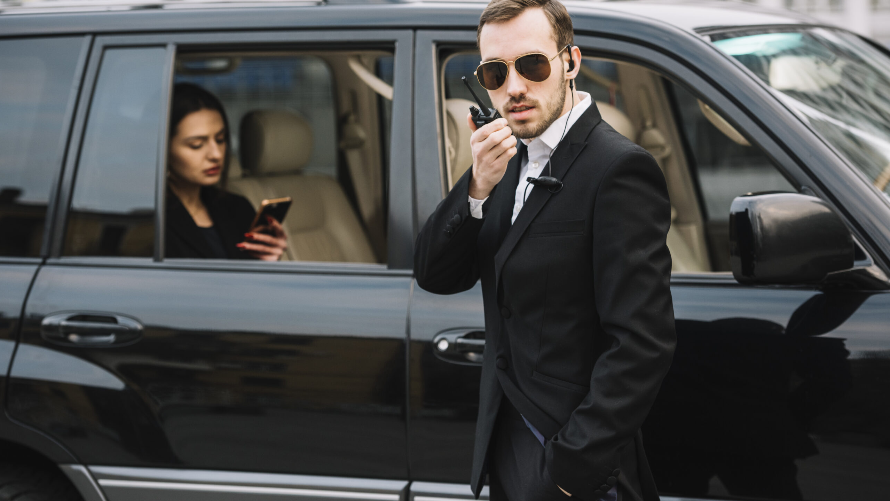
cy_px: 234
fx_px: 2525
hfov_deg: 20.0
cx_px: 445
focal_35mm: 107
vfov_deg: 11.3
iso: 500
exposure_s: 1/160
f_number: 3.5
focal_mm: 102
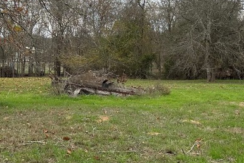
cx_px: 108
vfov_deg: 20.5
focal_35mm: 66
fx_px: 447
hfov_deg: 30.5
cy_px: 43
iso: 80
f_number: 1.78
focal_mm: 6.86
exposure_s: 1/2410
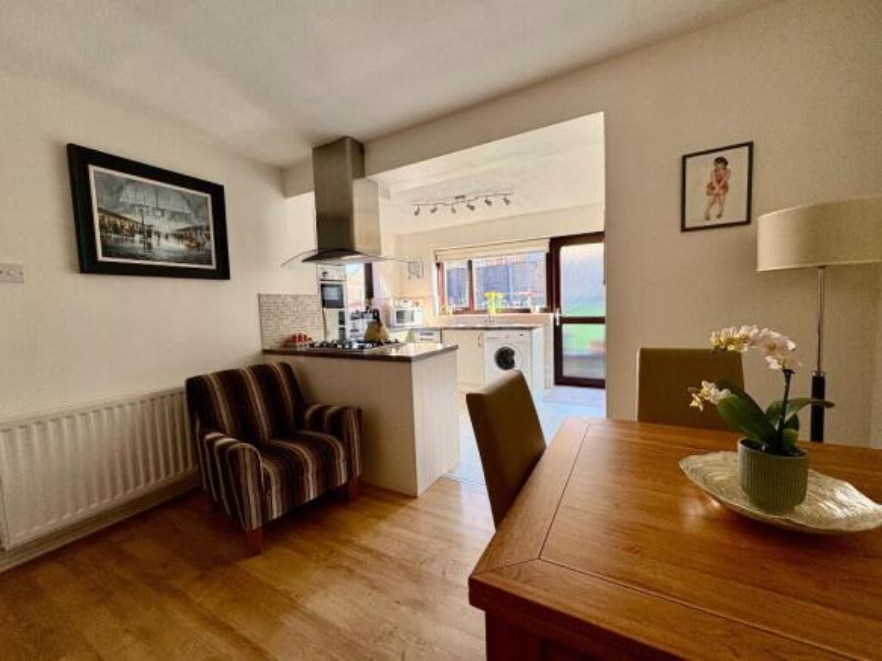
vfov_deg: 85.7
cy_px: 330
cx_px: 441
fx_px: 357
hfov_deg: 102.1
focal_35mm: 14
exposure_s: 1/83
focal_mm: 2.22
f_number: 2.2
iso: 250
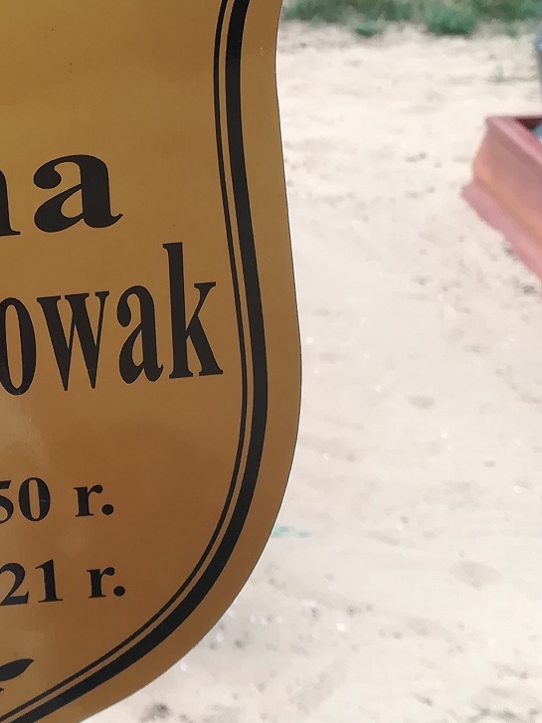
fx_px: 1483
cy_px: 242
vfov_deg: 27.2
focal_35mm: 71
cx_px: -76
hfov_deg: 19.7
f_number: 2.2
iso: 50
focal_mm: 3.83
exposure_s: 1/204
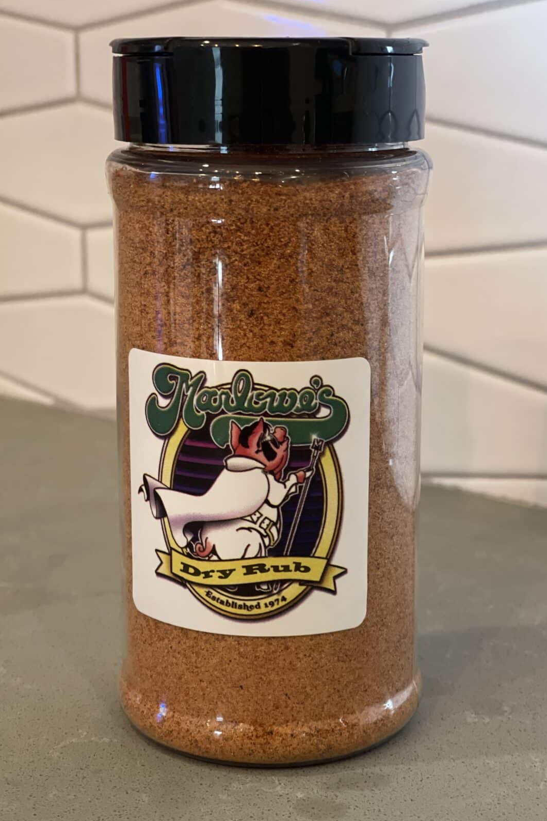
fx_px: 1527
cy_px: 410
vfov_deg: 30.1
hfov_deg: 20.3
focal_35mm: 67
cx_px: 268
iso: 400
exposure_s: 1/20
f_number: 2.2
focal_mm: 7.5
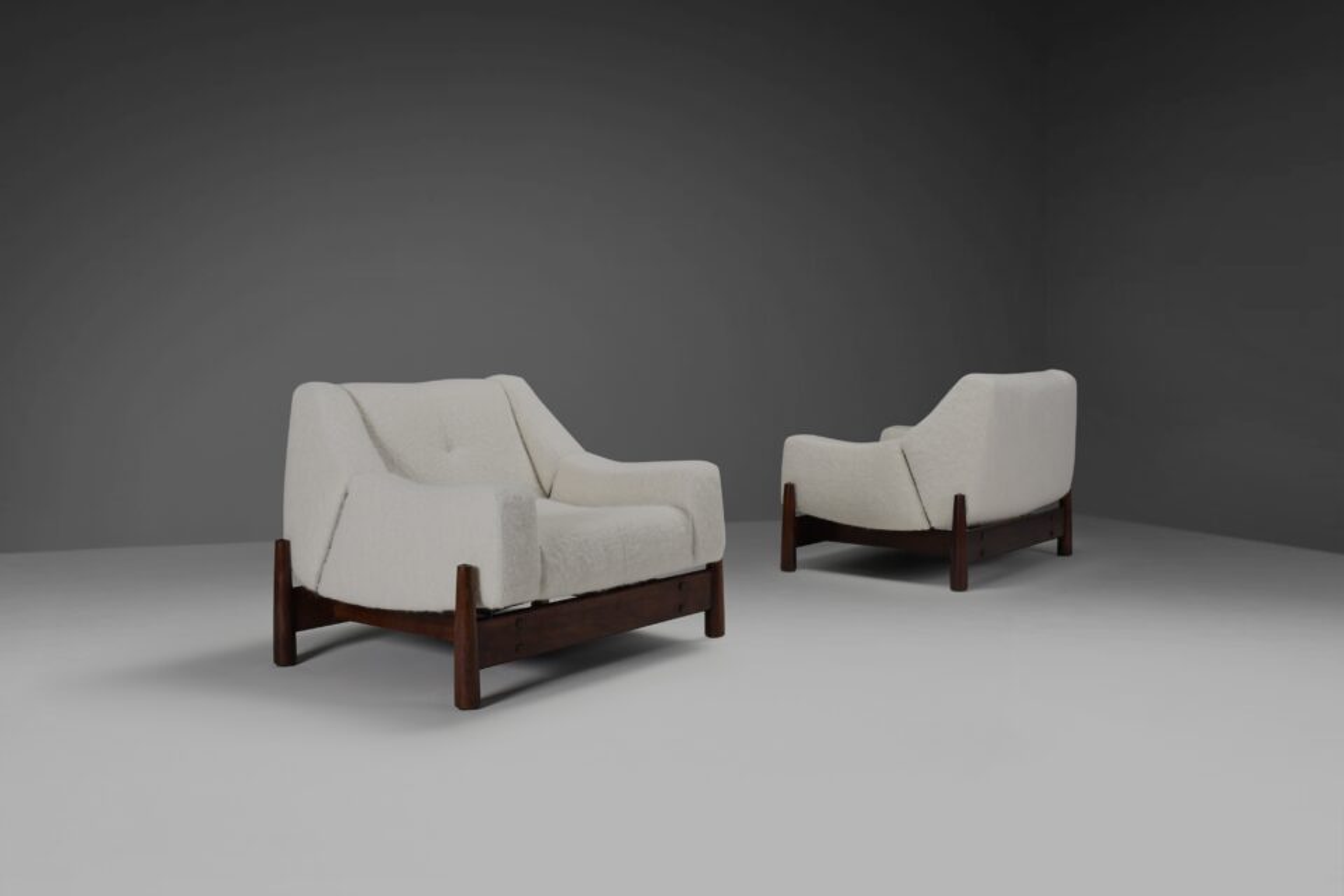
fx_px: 1269
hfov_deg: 55.8
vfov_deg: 38.9
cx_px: 672
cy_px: 448
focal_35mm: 34
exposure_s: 1/250
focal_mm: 23
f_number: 10
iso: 800
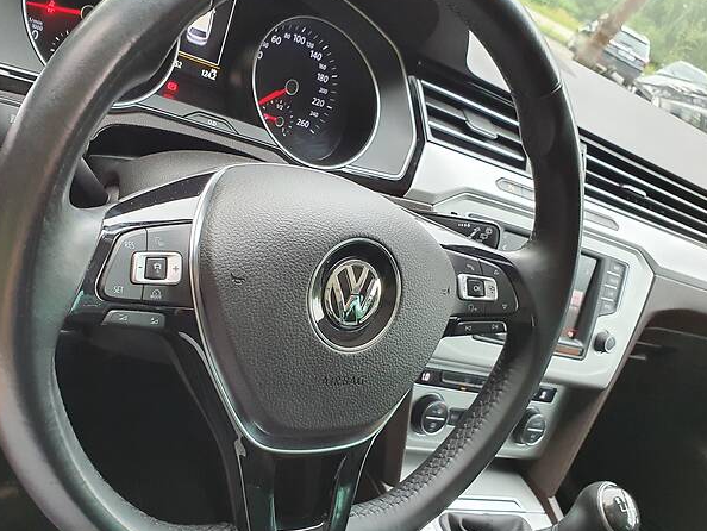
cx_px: 255
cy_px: 264
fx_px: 715
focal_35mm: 35
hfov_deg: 51.9
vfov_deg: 40.7
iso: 250
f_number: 2.4
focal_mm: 4.3
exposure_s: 1/100
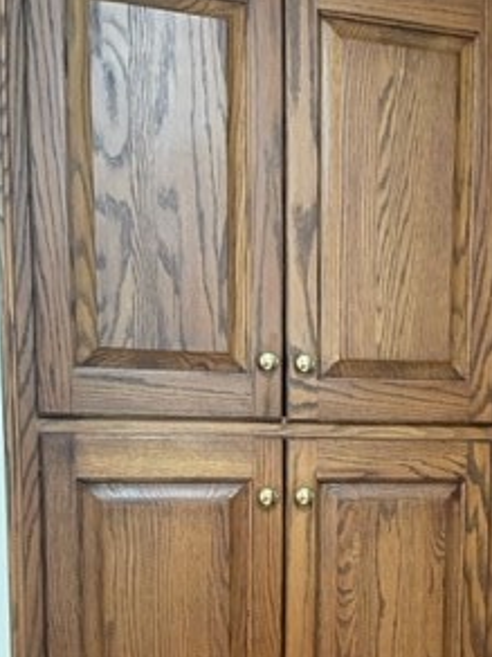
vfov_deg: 32.8
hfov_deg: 24.4
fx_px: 1080
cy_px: 531
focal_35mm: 57
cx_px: 499
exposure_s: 1/40
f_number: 1.6
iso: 640
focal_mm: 5.1
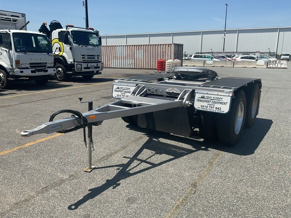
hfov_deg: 61.7
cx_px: 146
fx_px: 244
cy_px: 109
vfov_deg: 48.2
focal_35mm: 29
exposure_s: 1/2538
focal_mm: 3
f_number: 1.8
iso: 16
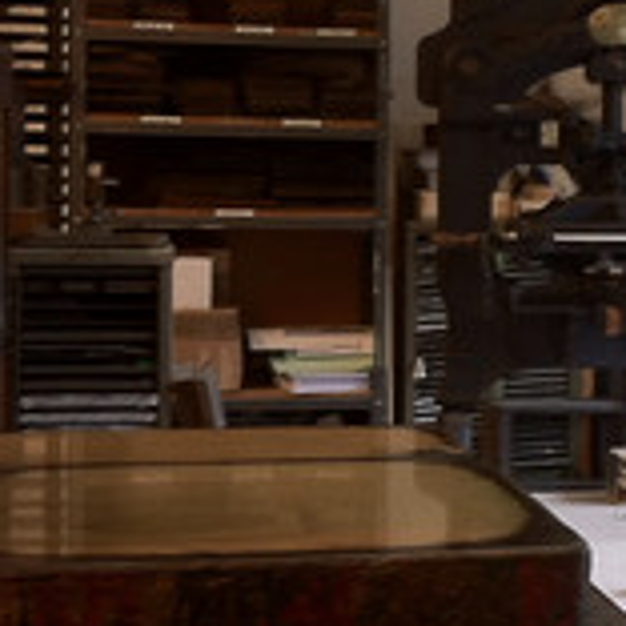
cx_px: 959
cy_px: 257
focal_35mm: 127
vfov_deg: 13.7
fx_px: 2598
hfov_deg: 13.0
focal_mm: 3.85
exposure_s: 1/20
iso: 80
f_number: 2.8
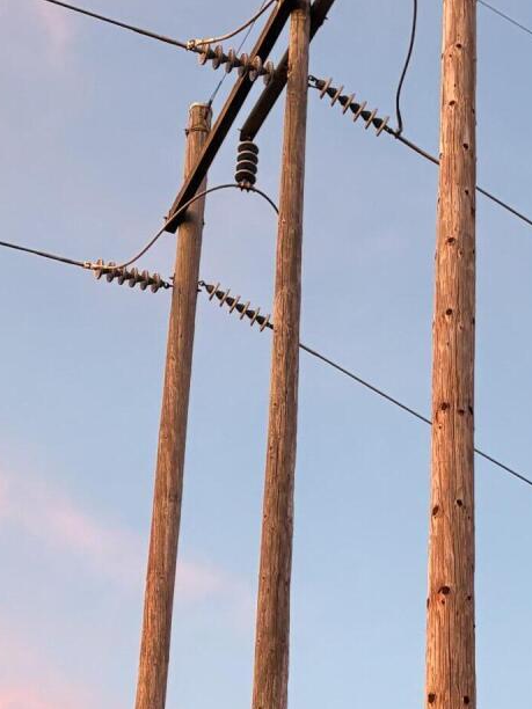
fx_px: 1742
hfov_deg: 17.1
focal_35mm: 85
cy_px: 804
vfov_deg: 21.7
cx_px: 471
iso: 125
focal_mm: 5.96
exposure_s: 1/60
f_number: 1.6
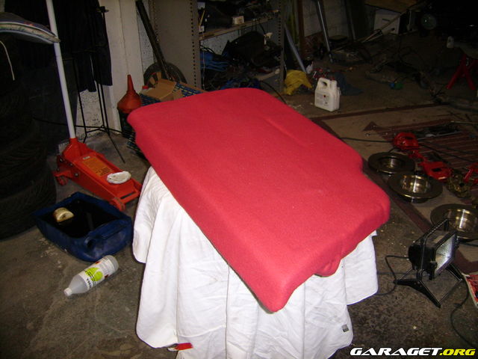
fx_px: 483
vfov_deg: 40.7
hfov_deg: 52.6
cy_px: 180
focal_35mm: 35
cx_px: 239
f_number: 2.8
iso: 142
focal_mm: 5.95
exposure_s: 1/30
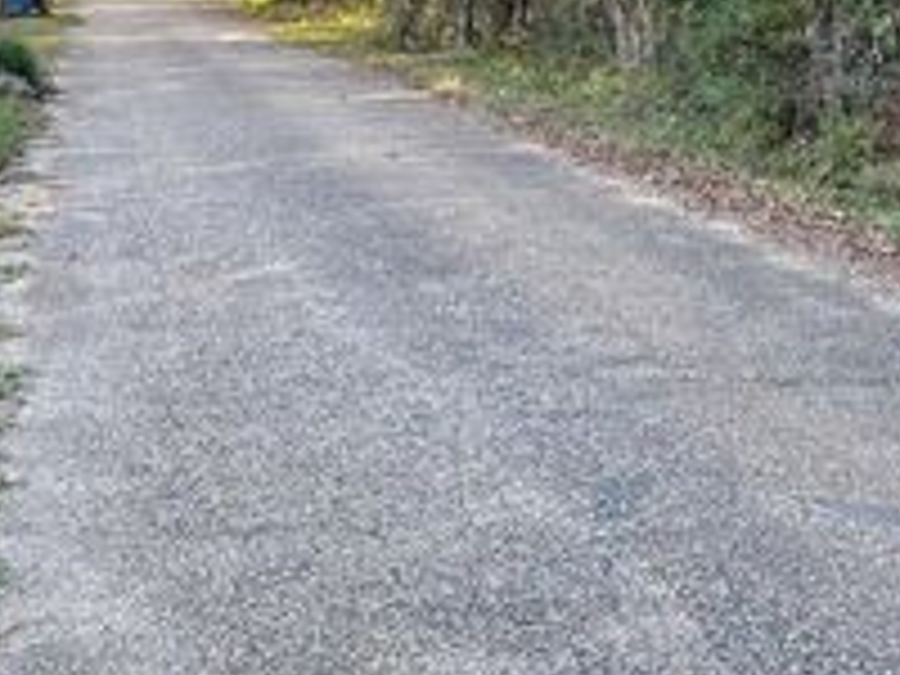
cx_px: 788
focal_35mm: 65
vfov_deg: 22.2
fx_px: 1690
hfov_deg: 28.8
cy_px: 106
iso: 64
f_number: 1.6
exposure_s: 1/121
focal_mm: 5.1
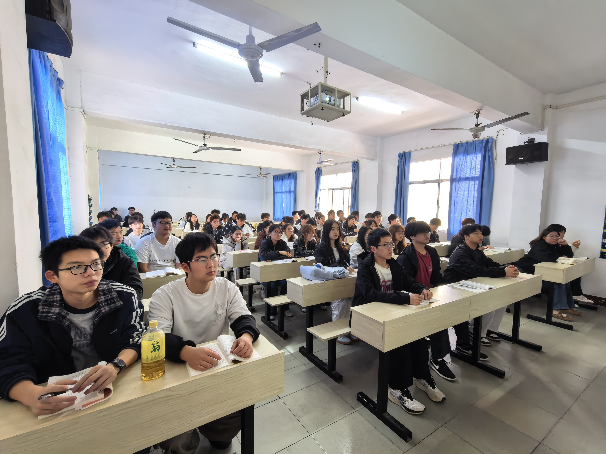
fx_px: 280
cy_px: 227
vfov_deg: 78.1
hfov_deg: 94.5
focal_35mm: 16
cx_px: 303
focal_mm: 1.95
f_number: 2.2
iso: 320
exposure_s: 1/33.3
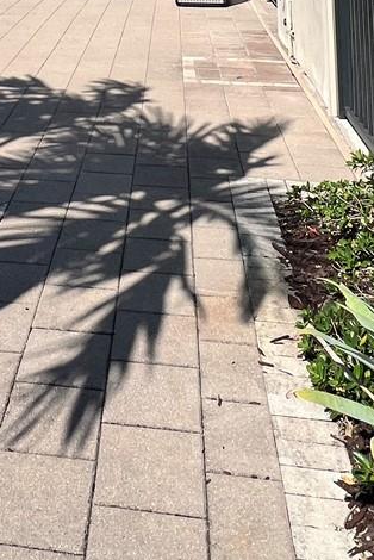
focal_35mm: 46
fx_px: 716
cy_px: -151
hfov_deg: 28.2
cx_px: 38
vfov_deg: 32.9
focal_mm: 1.57
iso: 32
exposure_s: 1/2801
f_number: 1.8
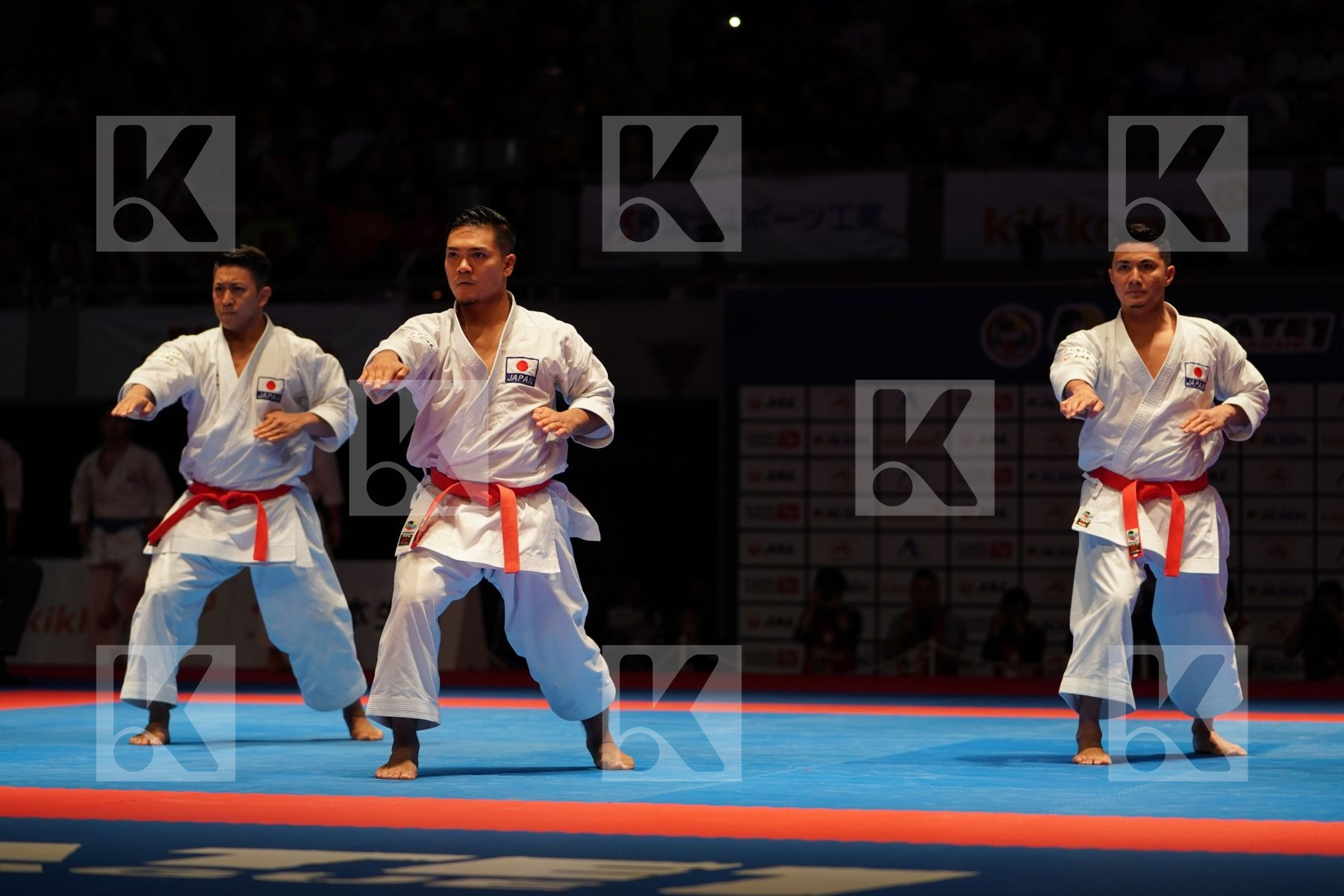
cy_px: 448
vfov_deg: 14.4
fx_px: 3546
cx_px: 672
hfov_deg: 21.5
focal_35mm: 95
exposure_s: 1/500
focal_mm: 95
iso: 800
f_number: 2.8
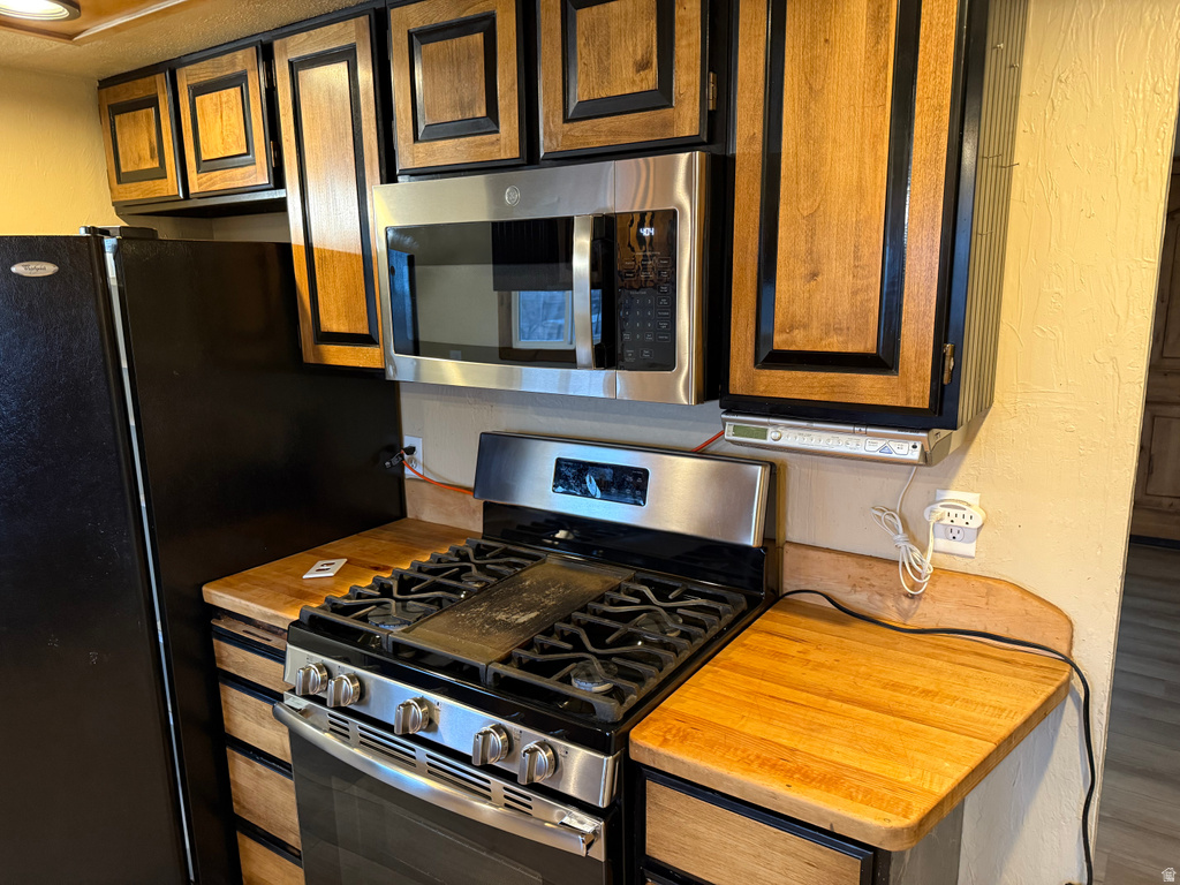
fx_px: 818
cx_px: 590
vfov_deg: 56.8
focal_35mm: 24
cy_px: 442
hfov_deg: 71.6
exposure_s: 1/60
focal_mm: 6.76
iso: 500
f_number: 1.78
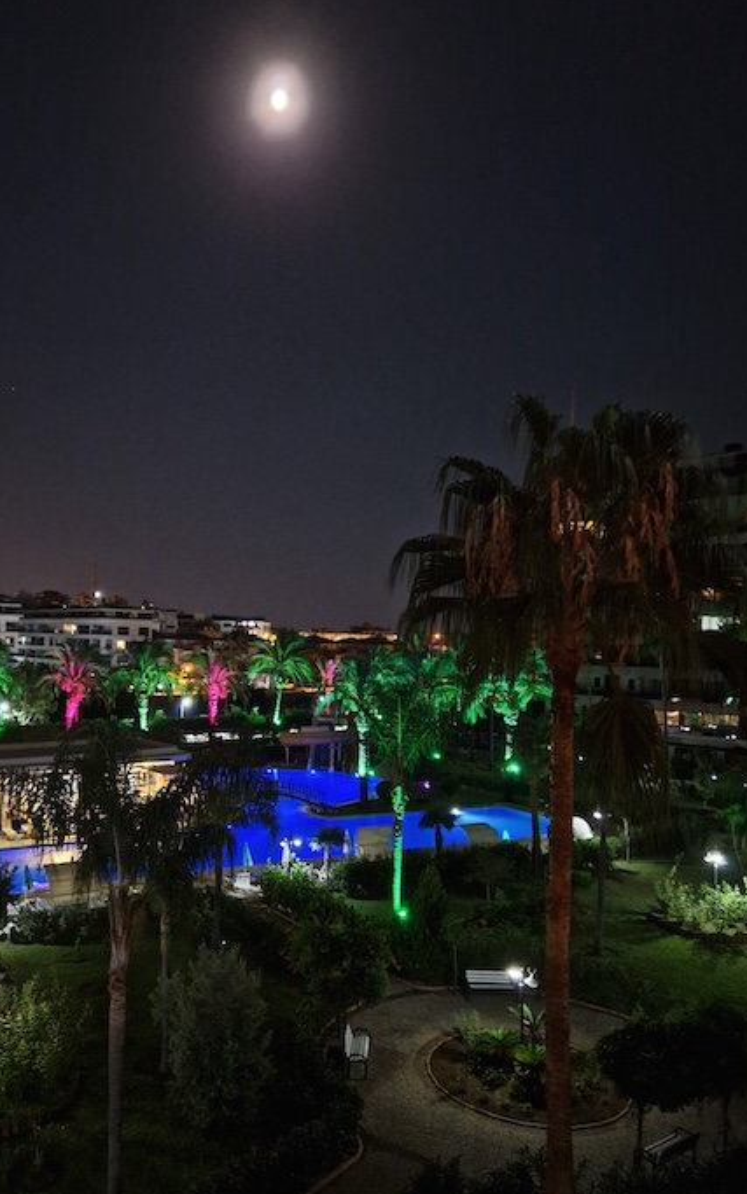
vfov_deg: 68.3
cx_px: 272
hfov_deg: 45.6
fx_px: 879
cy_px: 650
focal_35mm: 27
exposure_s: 1/10
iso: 1600
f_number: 1.8
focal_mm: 5.4
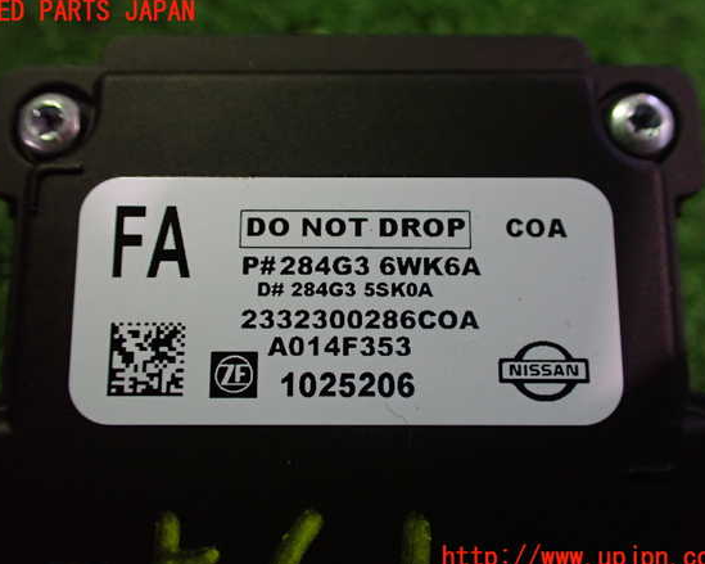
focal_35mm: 32
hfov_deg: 55.7
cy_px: 285
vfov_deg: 45.8
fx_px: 668
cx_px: 347
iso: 800
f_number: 2.3
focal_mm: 5.4
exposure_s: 1/125
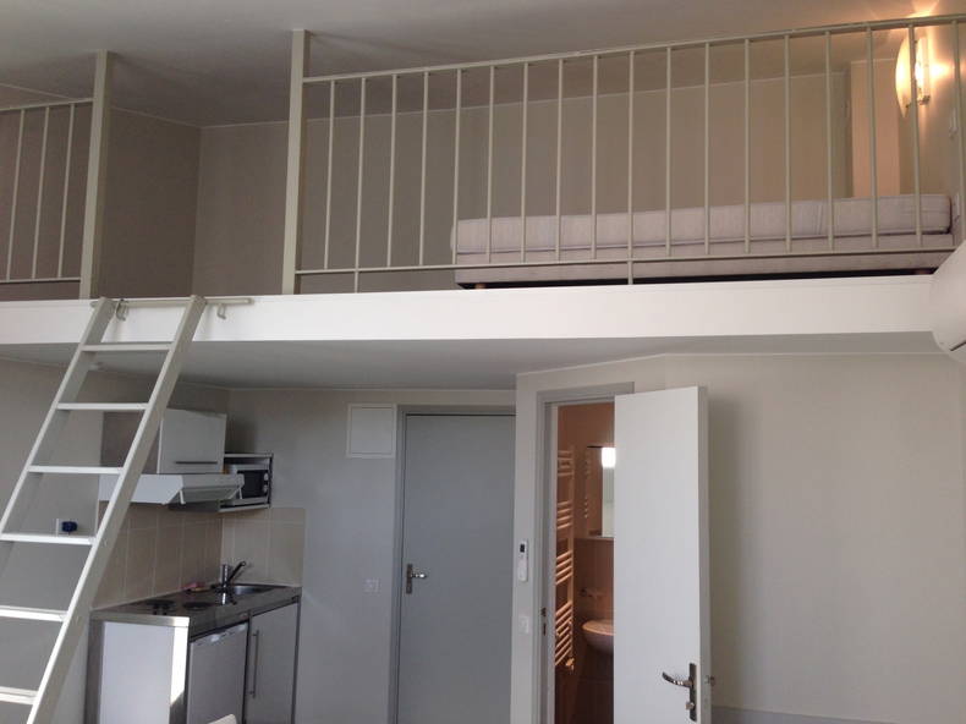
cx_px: 483
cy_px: 362
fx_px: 921
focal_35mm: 33
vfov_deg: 42.9
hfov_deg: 55.4
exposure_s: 1/60
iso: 64
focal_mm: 4.12
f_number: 2.4
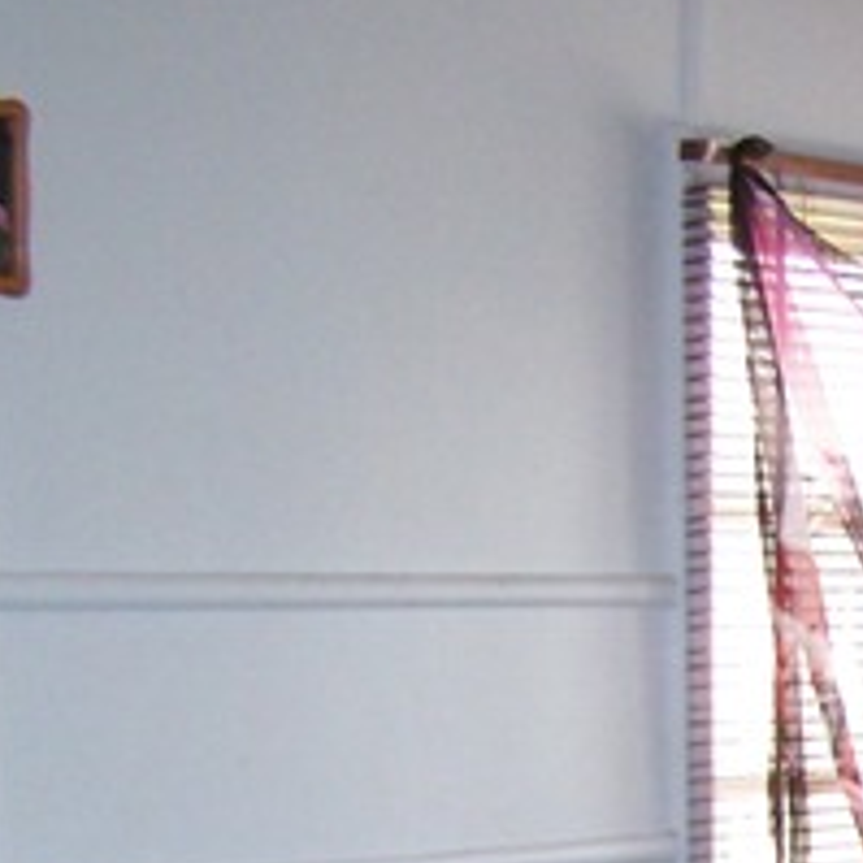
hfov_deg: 12.0
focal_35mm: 135
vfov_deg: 12.5
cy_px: 1180
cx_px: 1505
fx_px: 3808
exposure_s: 1/45
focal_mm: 6.3
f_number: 2.8
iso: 140
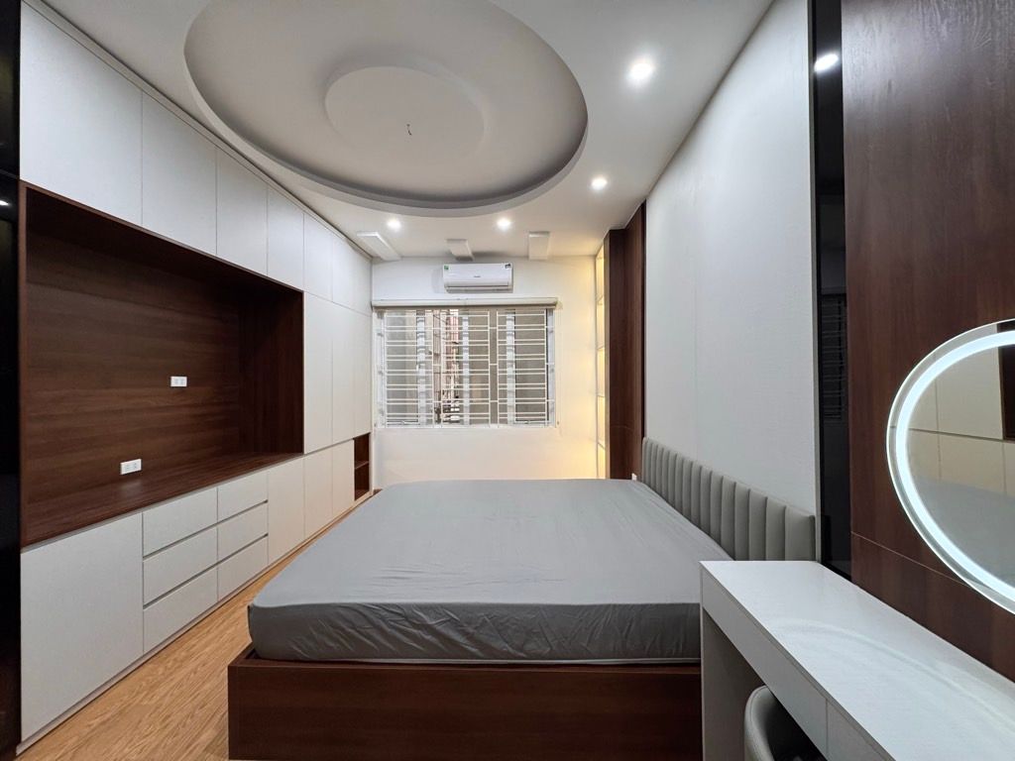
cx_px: 508
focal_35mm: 14
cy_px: 380
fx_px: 411
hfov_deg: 102.1
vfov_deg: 85.7
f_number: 2.2
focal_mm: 2.22
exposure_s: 1/100
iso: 320
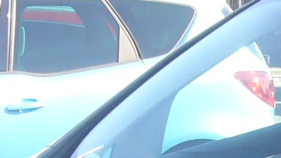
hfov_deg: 12.9
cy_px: 316
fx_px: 1222
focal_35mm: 164
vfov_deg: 7.1
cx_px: 304
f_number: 2.8
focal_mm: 4.6
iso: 80
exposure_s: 1/160
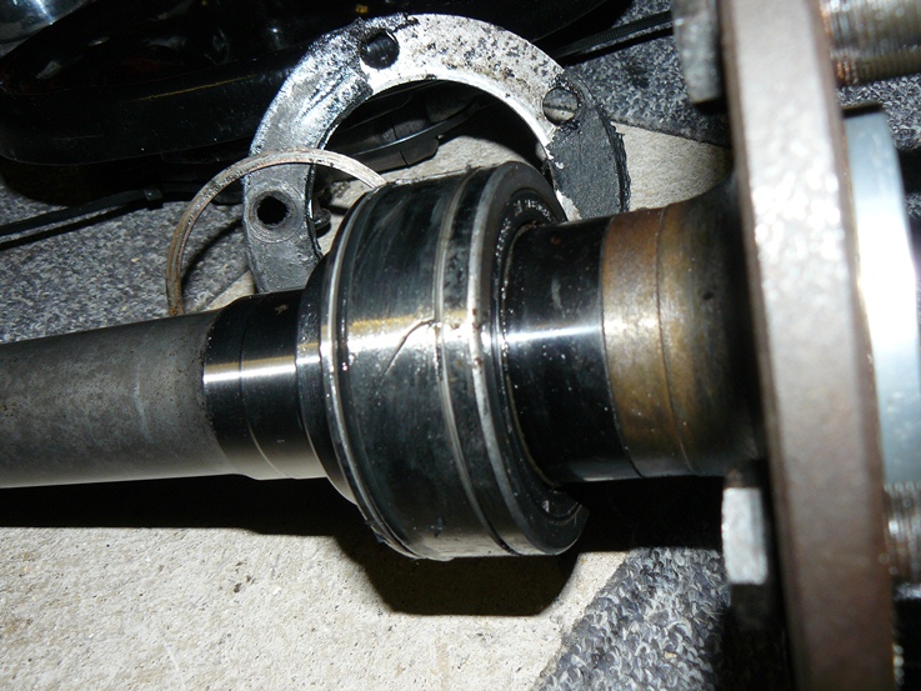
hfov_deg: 51.3
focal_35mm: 36
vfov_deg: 39.7
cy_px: 346
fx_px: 958
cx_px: 460
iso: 100
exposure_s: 1/30
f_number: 4
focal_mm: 6
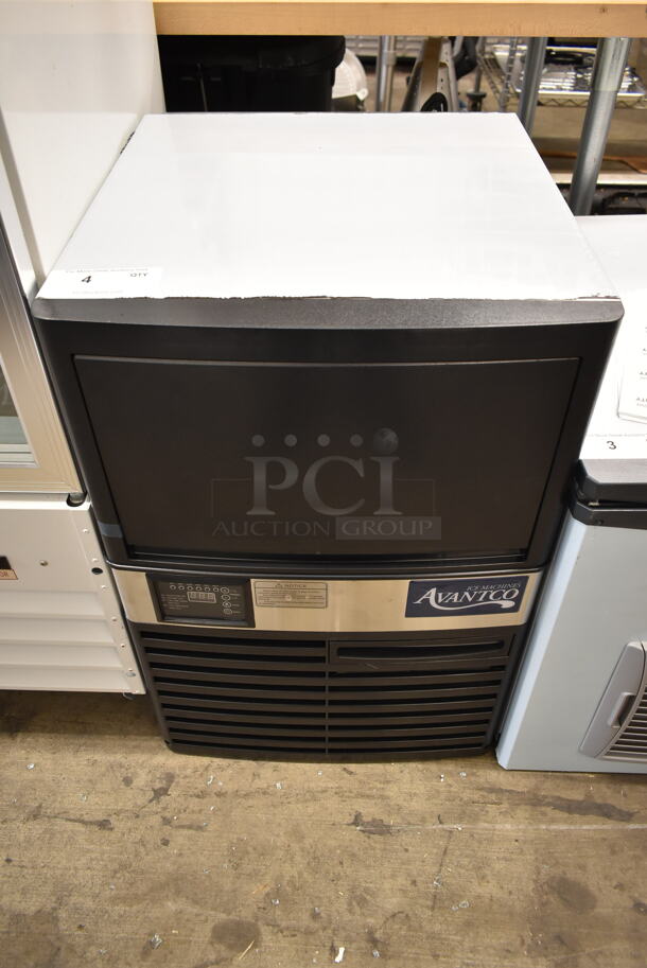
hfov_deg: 48.0
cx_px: 324
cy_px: 484
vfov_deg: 67.3
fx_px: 727
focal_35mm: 27
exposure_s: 1/30
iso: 900
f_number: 3.5
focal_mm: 18
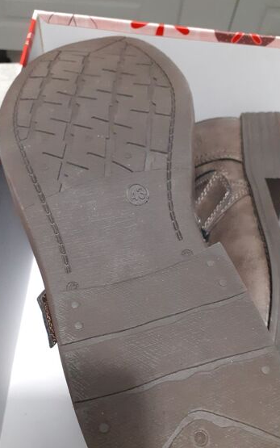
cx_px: 136
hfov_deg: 38.3
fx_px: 403
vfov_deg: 57.9
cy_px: 255
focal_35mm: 33
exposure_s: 1/25
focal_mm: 3.6
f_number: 1.9
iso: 250
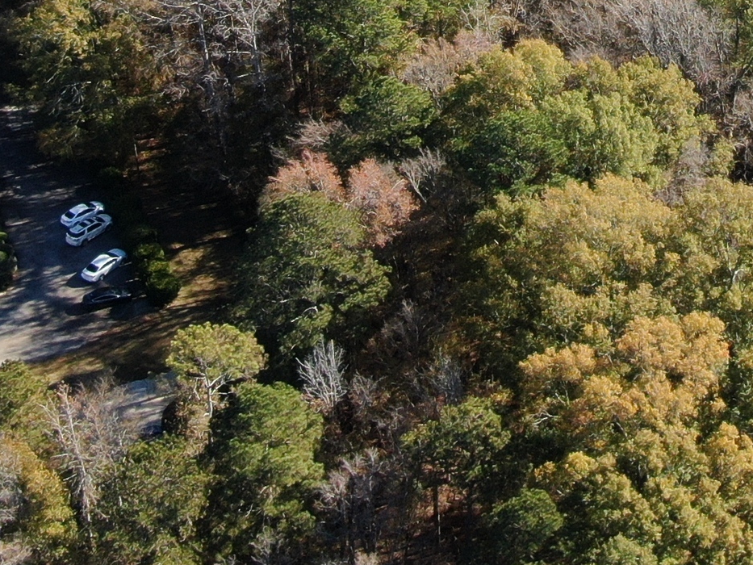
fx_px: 1719
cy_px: -282
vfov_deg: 16.9
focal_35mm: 79
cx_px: 722
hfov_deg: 23.8
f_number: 2.8
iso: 100
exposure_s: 1/200
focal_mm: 4.39
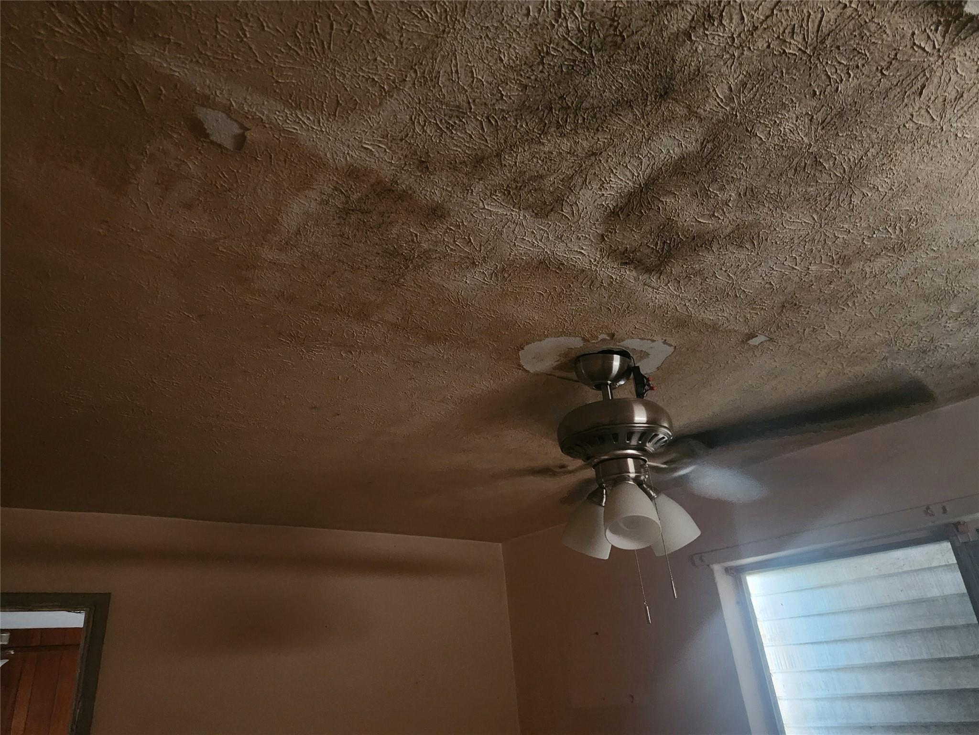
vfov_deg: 58.9
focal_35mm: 23
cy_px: 368
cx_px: 490
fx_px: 650
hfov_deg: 73.9
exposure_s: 1/24
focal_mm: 5.4
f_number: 1.8
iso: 1000
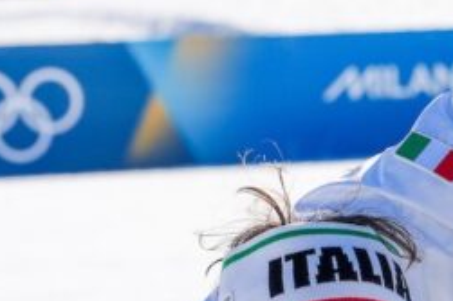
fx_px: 7708
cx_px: 771
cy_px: 253
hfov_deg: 3.3
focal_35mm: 613
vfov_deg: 2.2
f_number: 9
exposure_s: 1/1250
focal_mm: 150
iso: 500
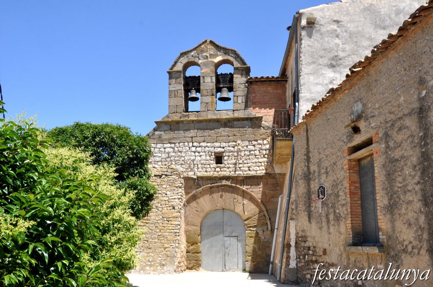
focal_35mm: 36
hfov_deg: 53.2
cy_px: 144
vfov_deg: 36.8
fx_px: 432
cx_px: 216
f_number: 11
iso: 500
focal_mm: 24
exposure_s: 1/500
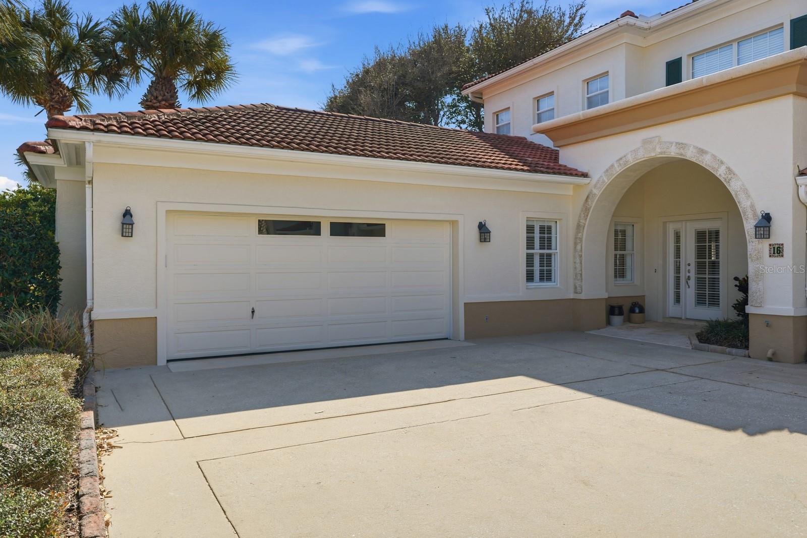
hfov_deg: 70.4
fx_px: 572
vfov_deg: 50.4
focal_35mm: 26
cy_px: 269
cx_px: 404
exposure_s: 1/8000
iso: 160
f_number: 4
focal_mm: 25.5
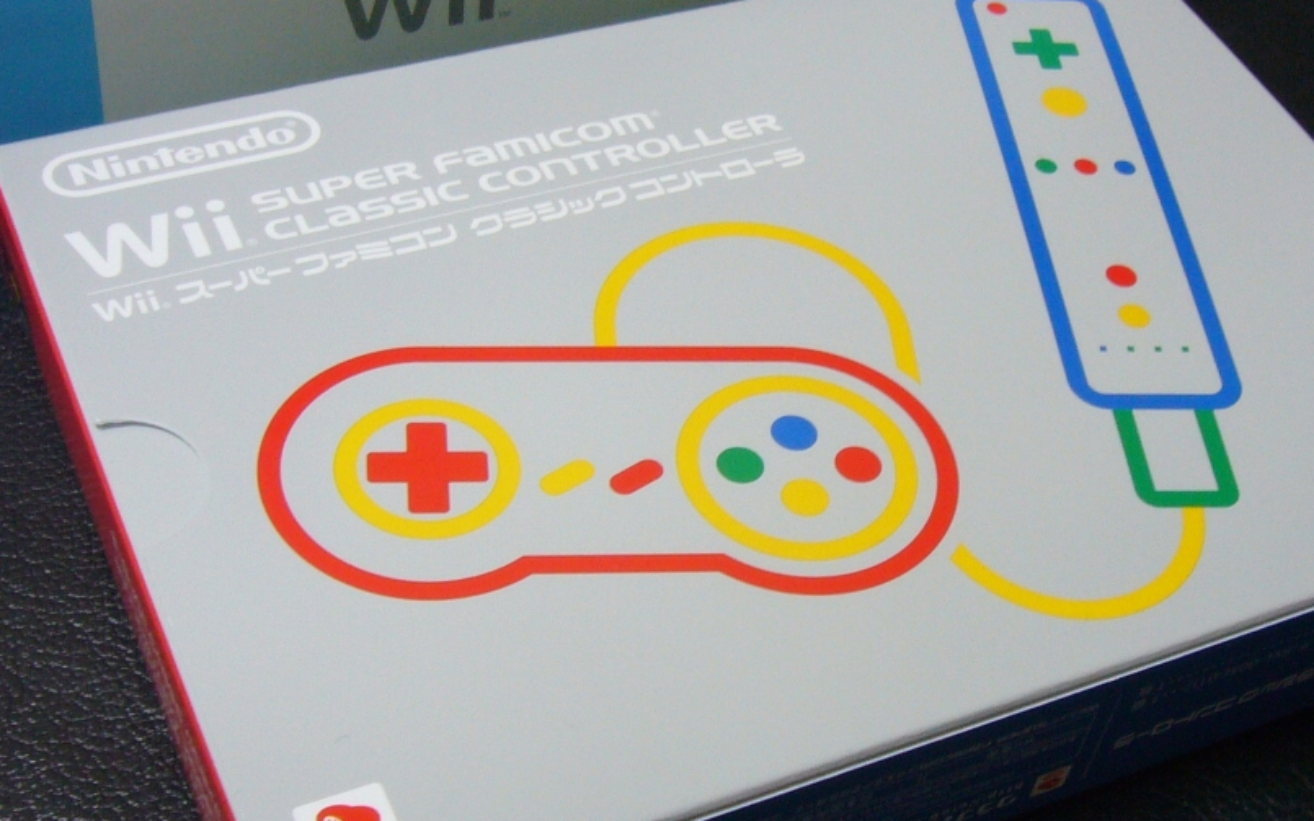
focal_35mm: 62
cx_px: 762
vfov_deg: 20.9
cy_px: 537
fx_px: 2220
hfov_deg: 32.9
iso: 125
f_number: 3
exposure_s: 1/15
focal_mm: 5.4
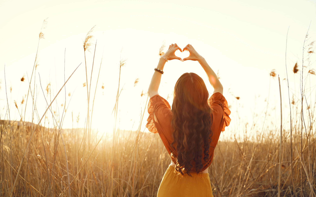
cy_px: 101
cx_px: 158
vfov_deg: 36.3
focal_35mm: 35
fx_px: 301
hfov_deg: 55.3
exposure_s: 1/800
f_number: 2.8
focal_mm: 34
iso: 400
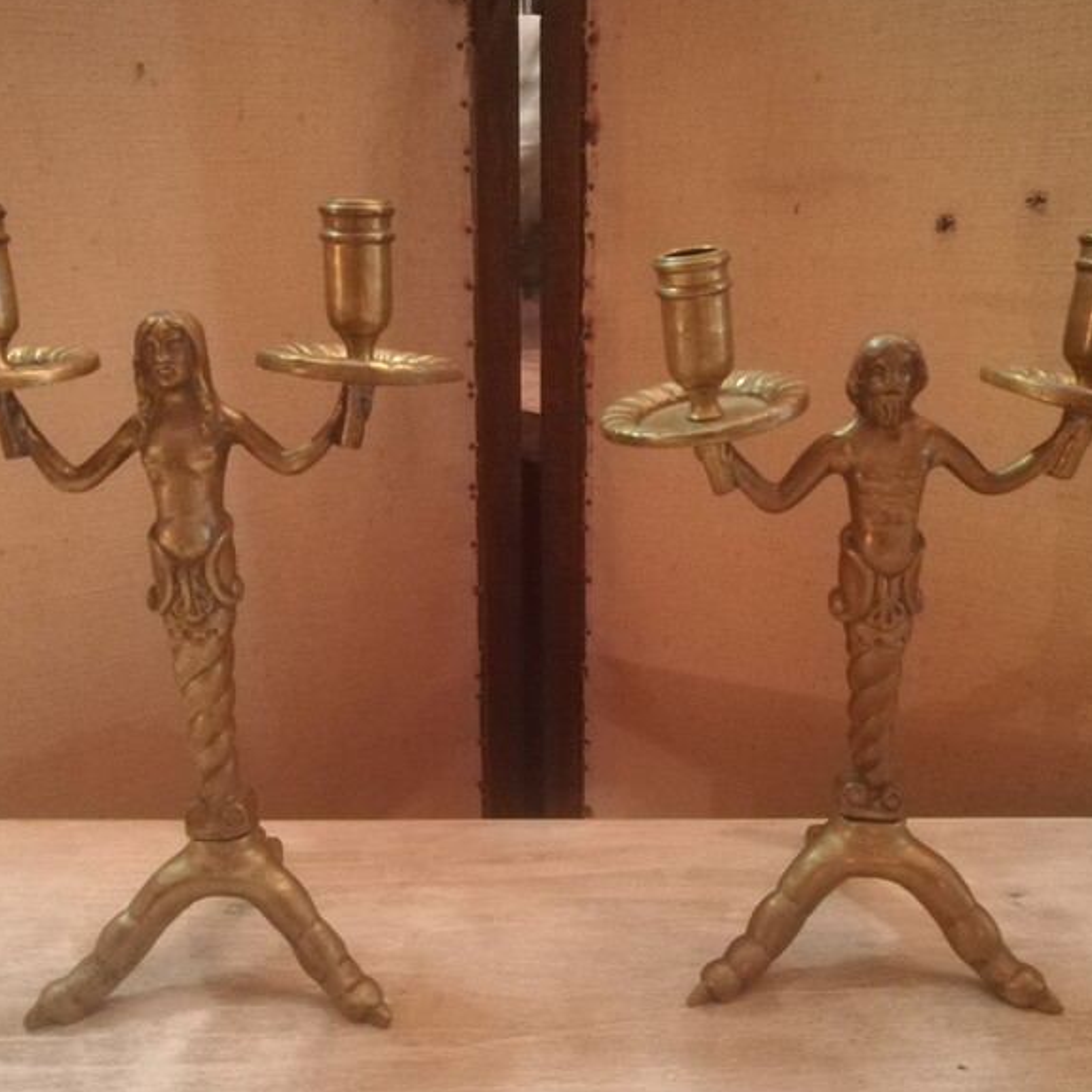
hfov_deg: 51.1
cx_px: 509
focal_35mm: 32
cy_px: 545
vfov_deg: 51.1
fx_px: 1142
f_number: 2.2
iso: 2000
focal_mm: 3.83
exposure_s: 1/14.3
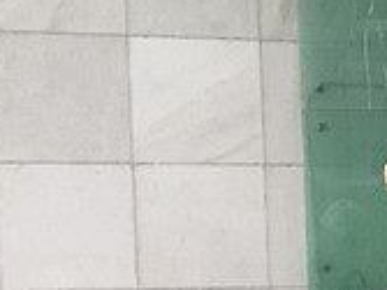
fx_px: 1553
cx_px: 837
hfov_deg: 12.2
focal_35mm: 139
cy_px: 390
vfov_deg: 10.4
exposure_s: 1/33
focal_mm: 4.15
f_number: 2.2
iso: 64
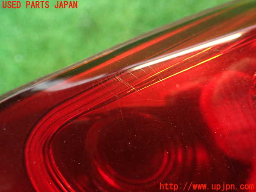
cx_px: 128
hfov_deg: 56.8
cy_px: 96
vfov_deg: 44.2
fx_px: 237
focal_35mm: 32
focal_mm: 5.79
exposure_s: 1/30
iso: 500
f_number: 2.4
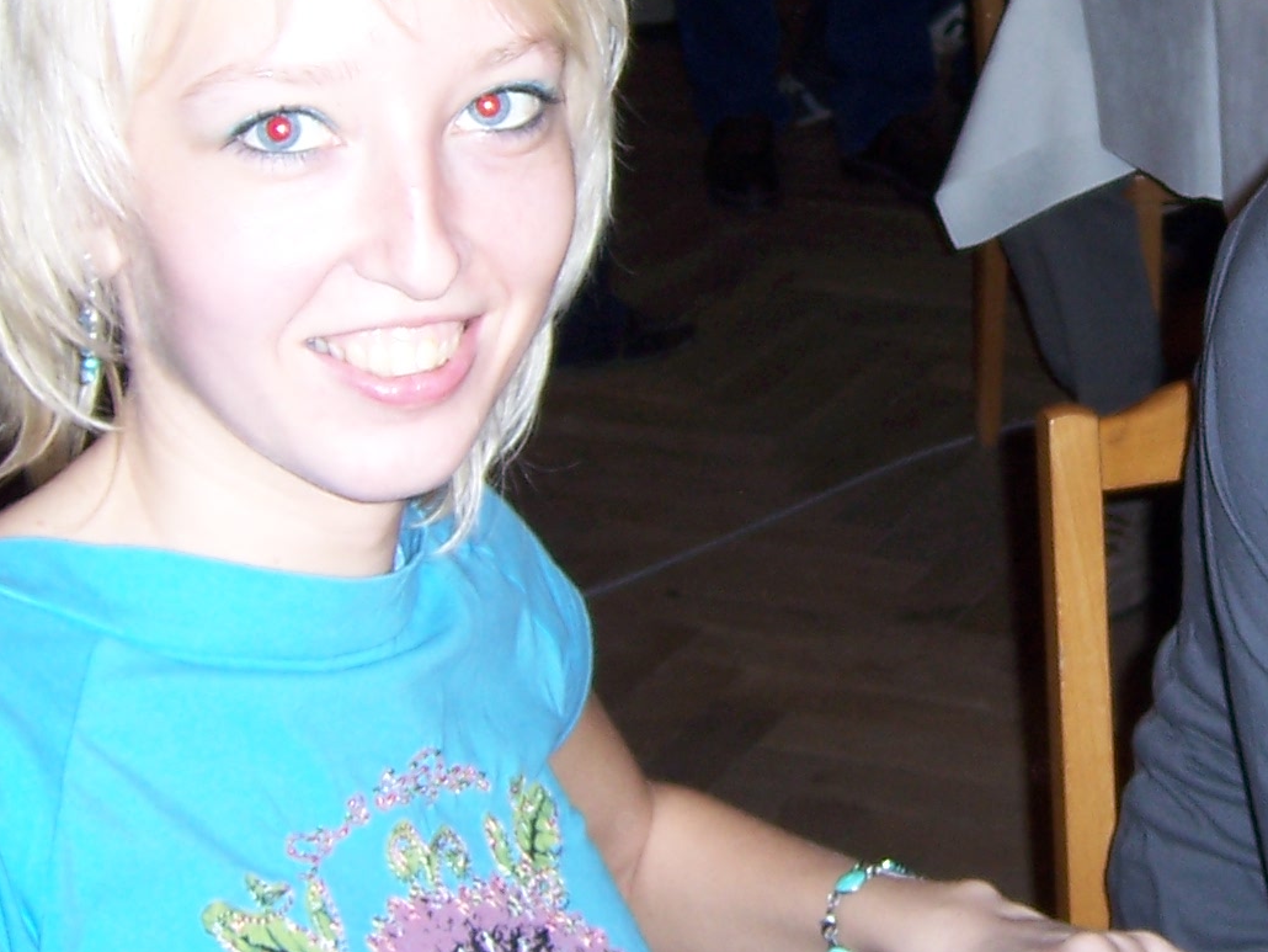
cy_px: 246
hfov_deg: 21.3
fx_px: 3298
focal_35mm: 90
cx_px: 1150
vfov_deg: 16.3
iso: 80
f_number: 2.8
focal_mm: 6.2
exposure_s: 1/60
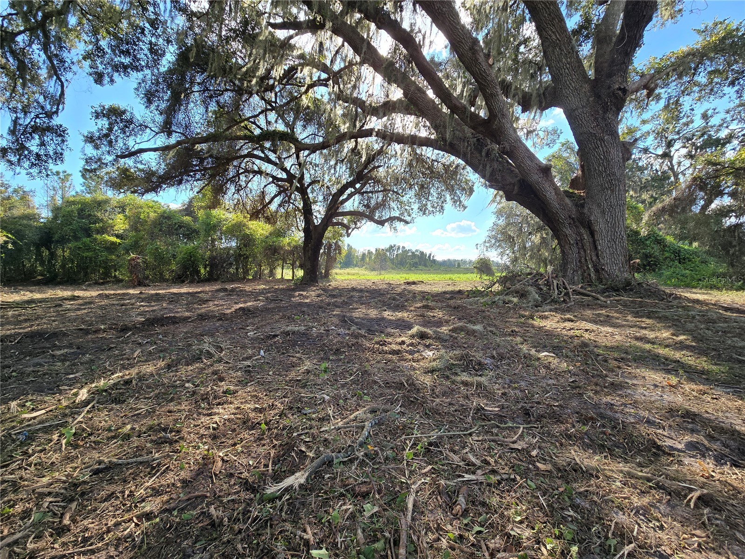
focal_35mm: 13
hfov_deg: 106.2
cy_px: 280
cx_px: 372
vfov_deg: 89.9
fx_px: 280
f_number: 2.2
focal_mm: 2.2
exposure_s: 1/752
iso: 50
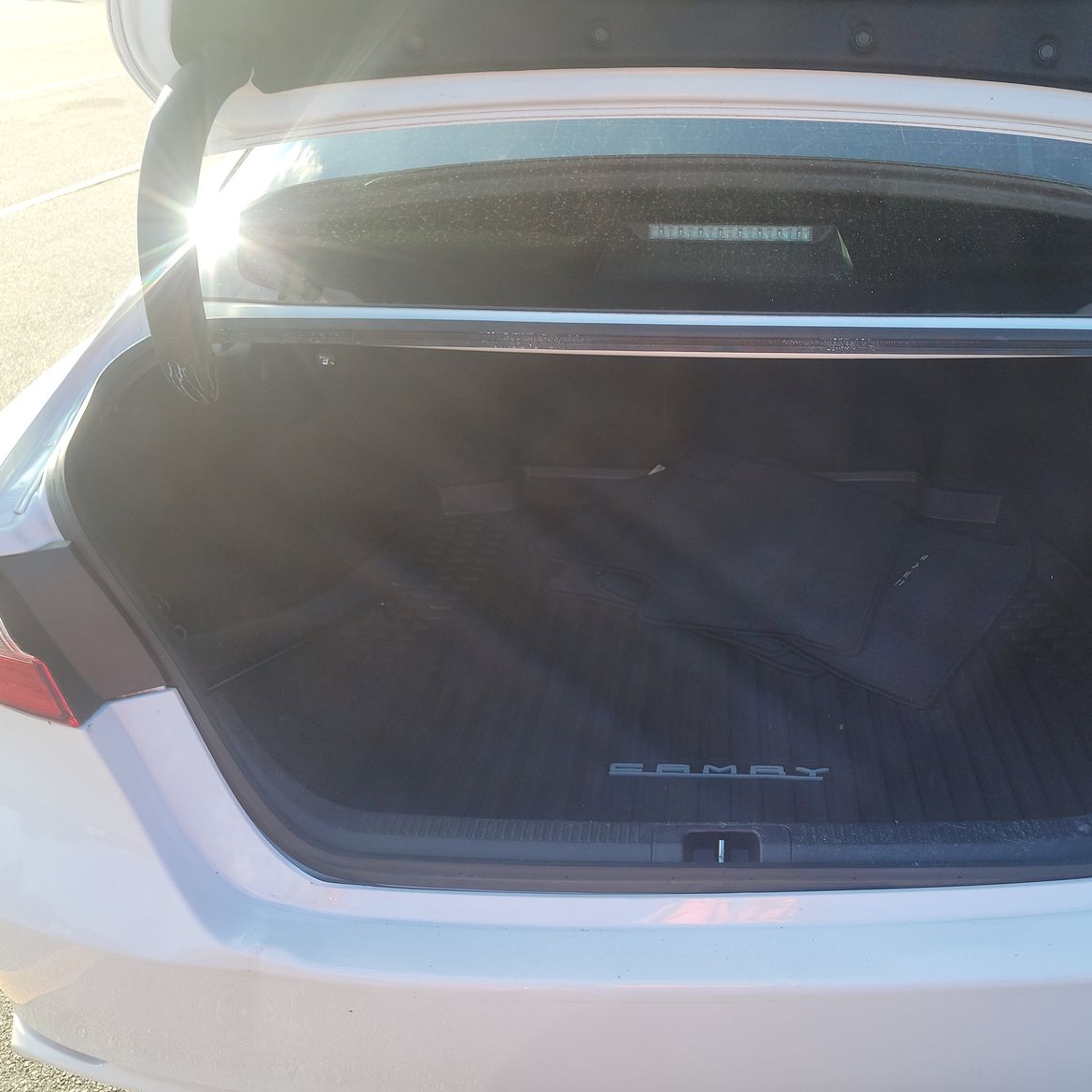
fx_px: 1035
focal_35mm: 29
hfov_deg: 54.7
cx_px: 710
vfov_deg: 55.6
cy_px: 534
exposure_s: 1/180
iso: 50
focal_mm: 6.7
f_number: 1.8
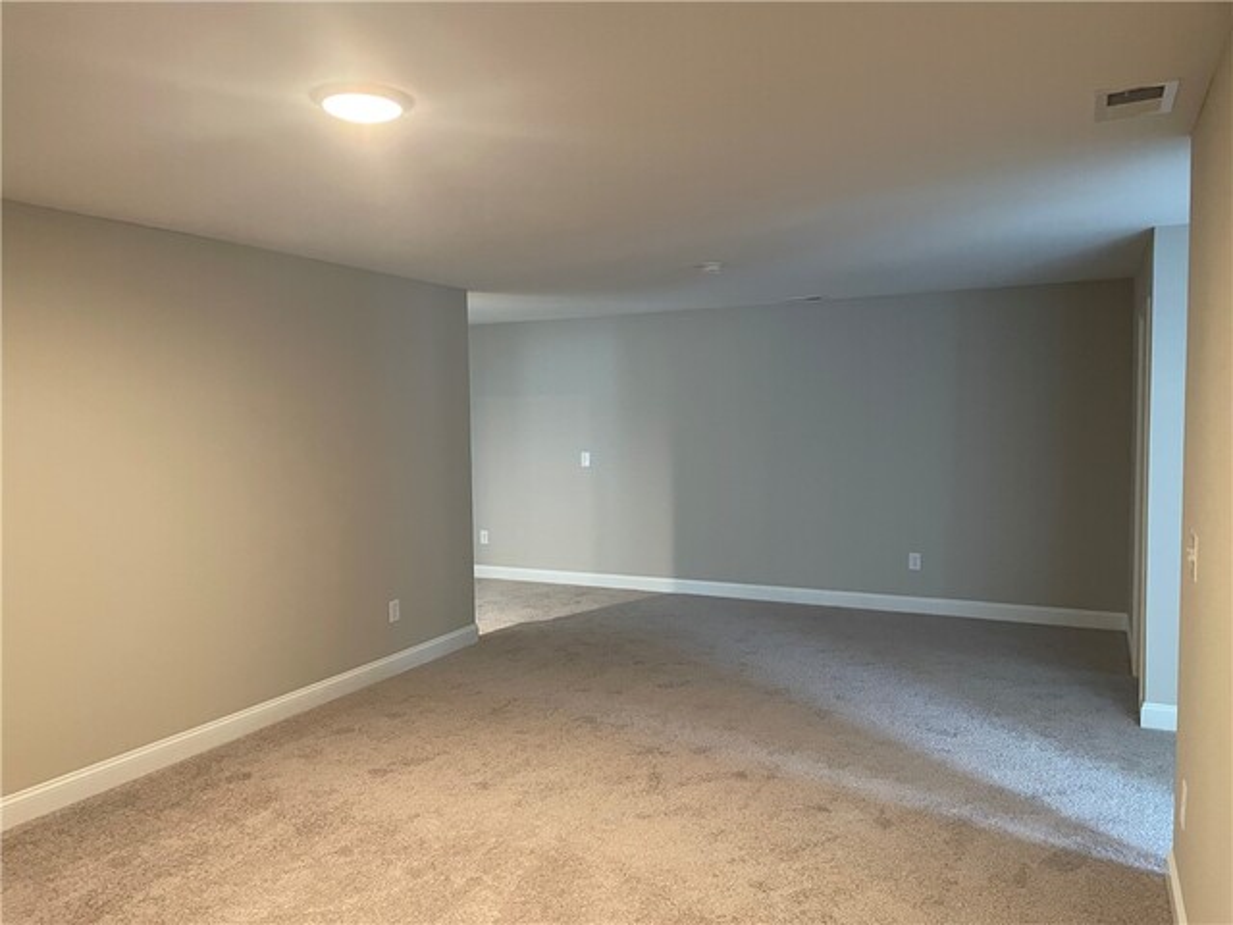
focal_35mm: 26
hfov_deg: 67.3
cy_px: 462
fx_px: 926
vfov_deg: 53.1
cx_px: 616
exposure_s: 1/60
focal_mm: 4.2
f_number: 1.6
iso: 500
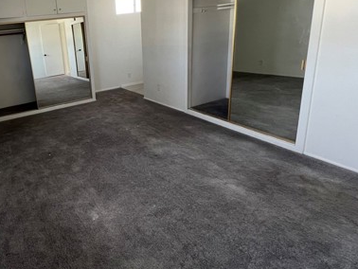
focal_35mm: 22
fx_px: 228
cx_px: 80
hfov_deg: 70.0
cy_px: 98
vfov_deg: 60.2
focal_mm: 1.57
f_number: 1.8
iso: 125
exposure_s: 1/99
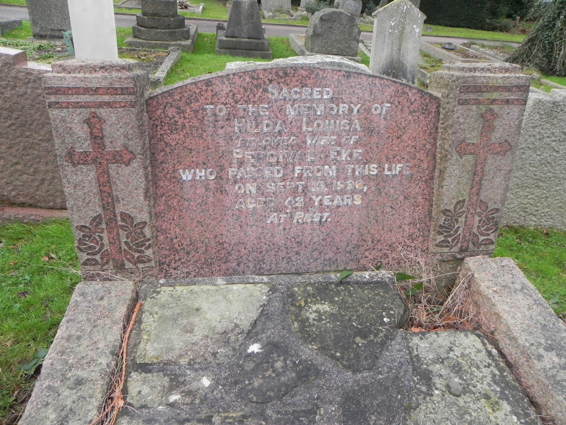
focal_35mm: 26
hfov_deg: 67.3
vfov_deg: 53.1
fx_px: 425
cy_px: 212
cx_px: 283
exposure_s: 1/119
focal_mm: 4.6
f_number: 4.5
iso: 160
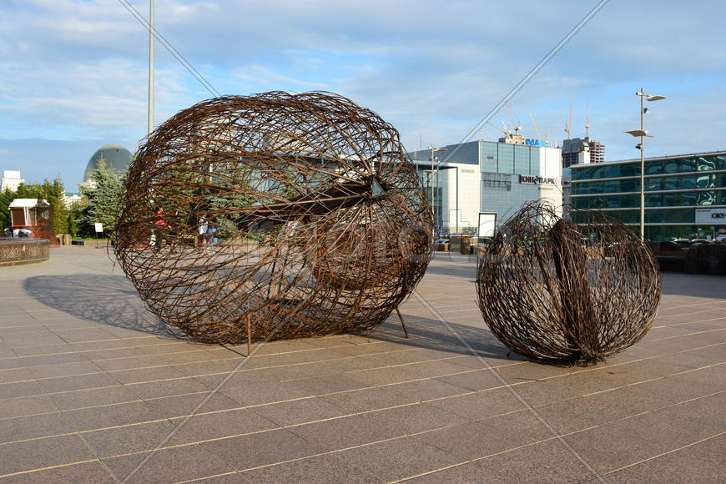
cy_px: 242
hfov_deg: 57.2
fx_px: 665
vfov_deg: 40.0
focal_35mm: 33
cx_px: 363
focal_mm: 22
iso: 100
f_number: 9
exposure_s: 1/100
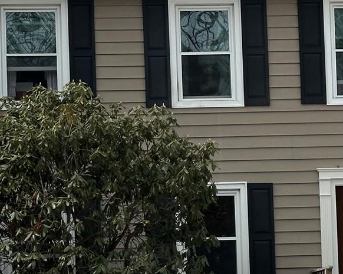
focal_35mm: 165
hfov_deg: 11.7
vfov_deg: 9.3
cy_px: 258
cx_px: 140
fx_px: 1674
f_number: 1.78
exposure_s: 1/4785
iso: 64
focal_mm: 6.86
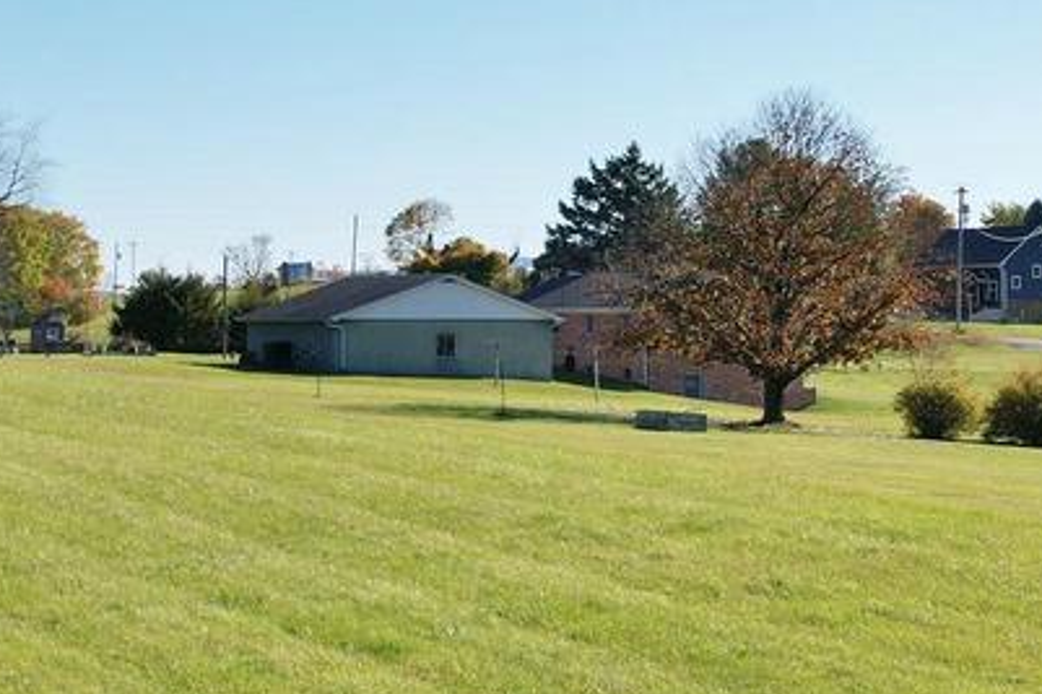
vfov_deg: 17.3
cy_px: 309
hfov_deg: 25.7
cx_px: 582
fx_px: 2286
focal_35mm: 79
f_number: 2.8
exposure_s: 1/2500
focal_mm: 8.38
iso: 140
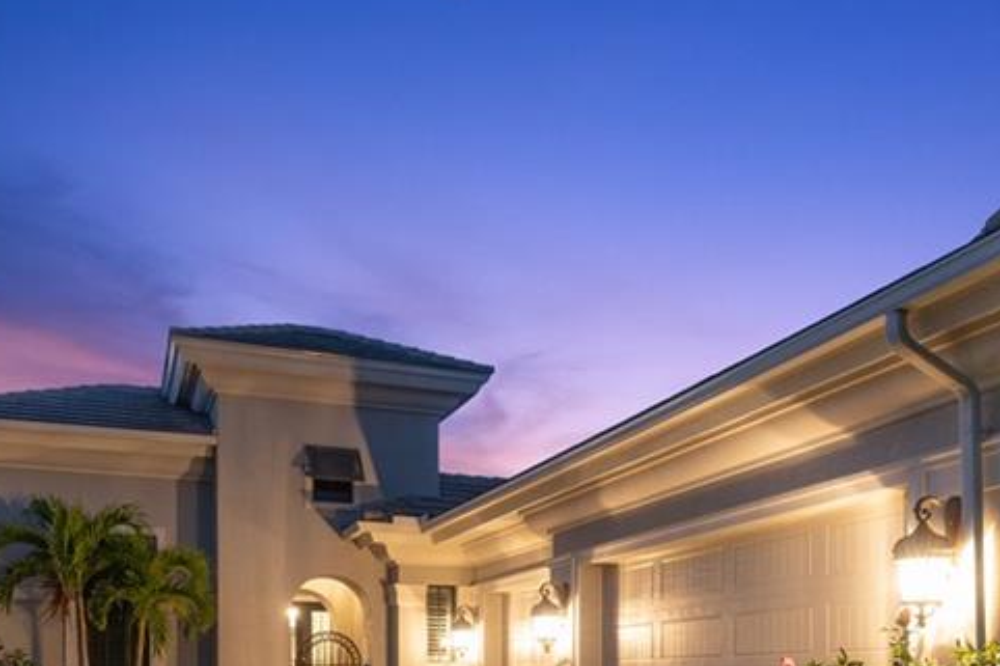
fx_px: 944
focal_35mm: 34
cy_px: 651
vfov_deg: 35.5
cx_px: 504
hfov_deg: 55.8
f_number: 8
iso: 50
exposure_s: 5
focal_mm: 16
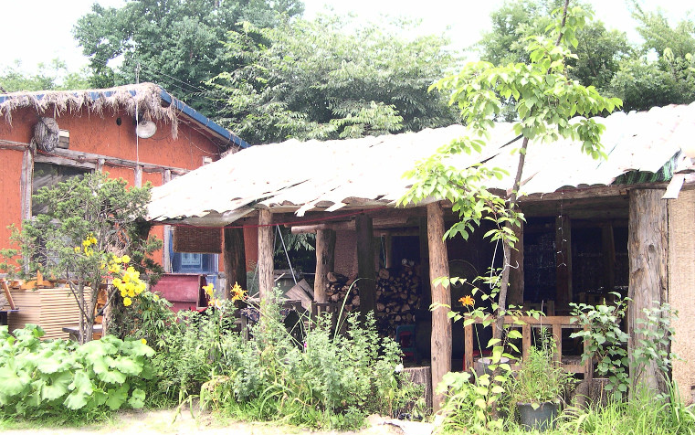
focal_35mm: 45
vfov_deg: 28.6
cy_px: 228
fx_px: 853
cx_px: 352
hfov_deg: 44.4
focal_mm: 8
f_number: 2.8
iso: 100
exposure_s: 1/305
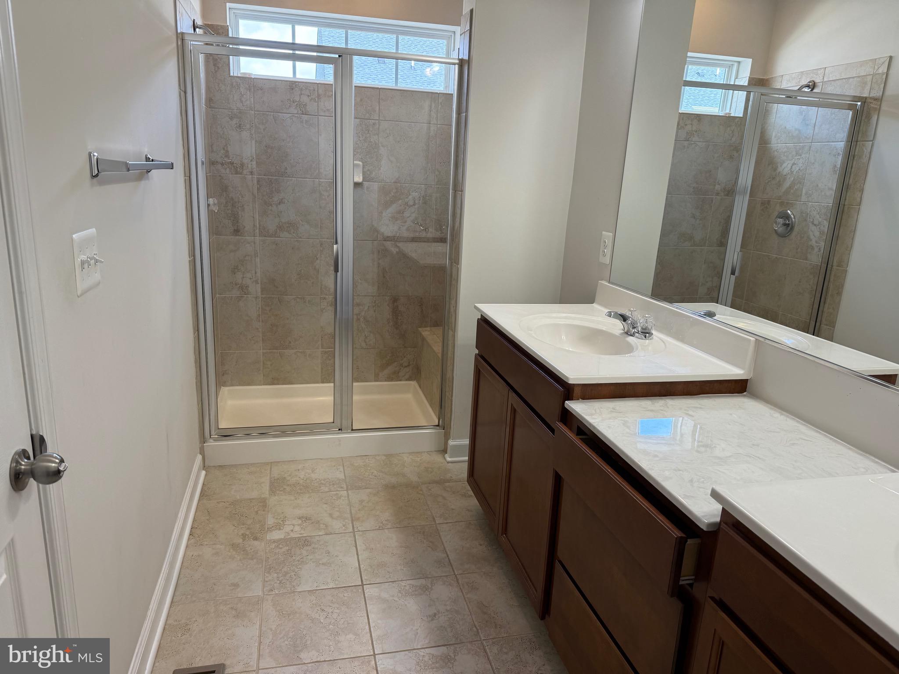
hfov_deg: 71.6
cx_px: 450
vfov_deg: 56.8
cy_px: 337
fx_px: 623
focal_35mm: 24
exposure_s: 1/139
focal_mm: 6.76
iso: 100
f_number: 1.78
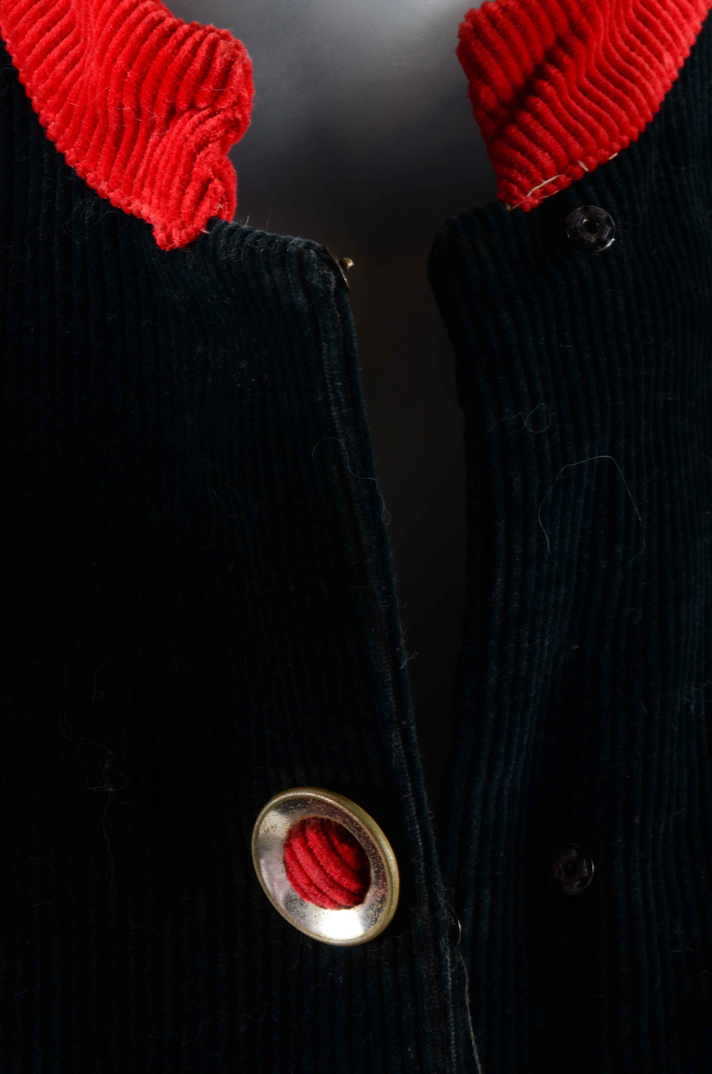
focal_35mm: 138
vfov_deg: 14.9
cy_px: 537
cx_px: 356
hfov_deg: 9.9
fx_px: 4112
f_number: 13
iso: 400
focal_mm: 92
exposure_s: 1/80
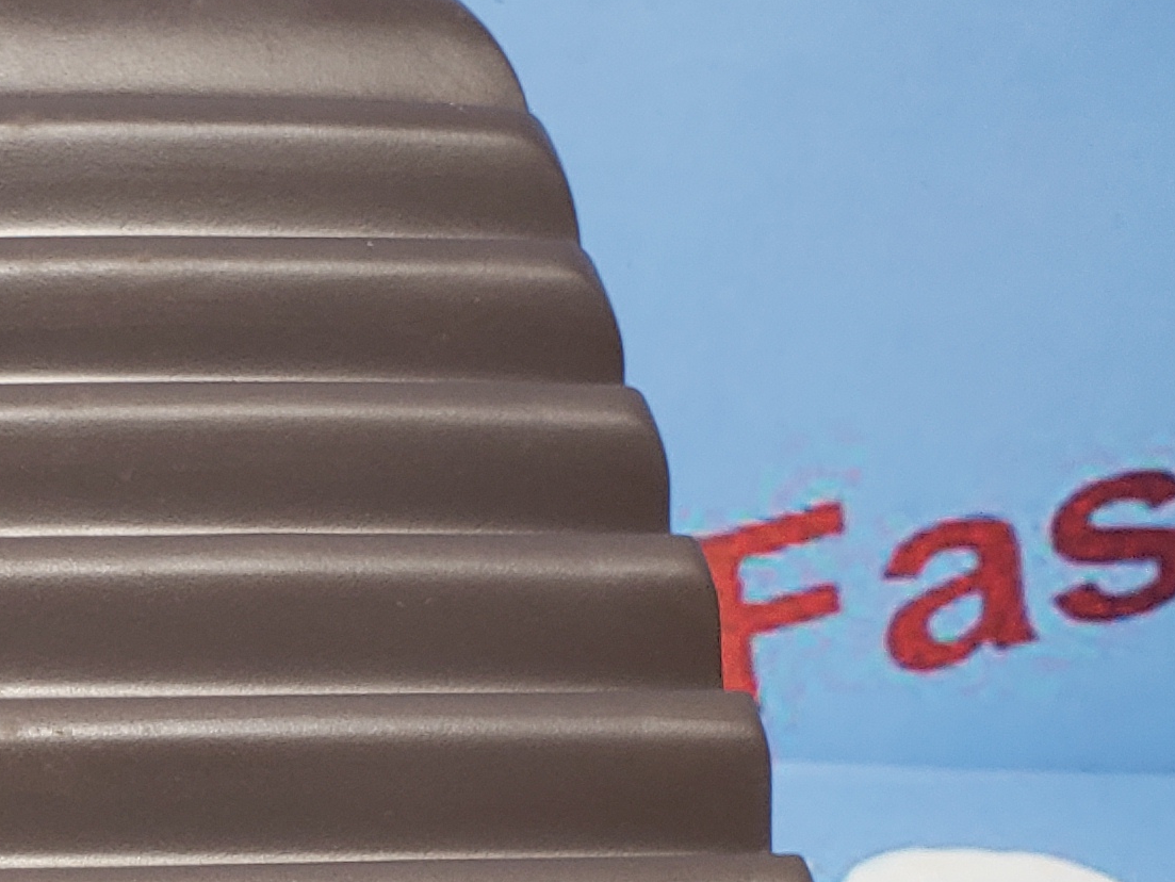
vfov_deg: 15.3
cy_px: 875
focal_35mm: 95
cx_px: -515
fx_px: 3226
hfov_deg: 18.6
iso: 50
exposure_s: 1/113
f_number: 2.4
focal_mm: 4.3
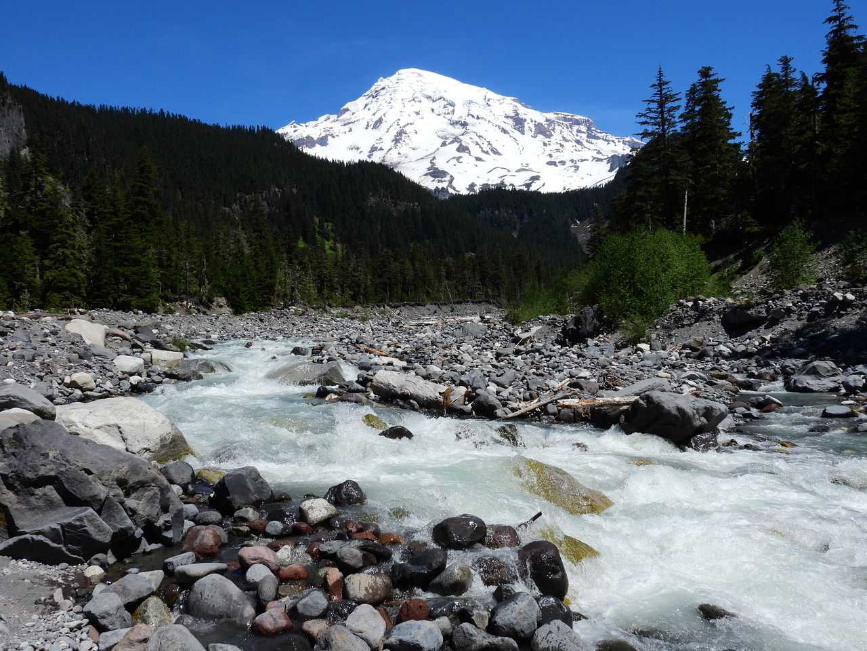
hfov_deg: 55.4
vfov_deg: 42.9
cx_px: 434
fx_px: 827
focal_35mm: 33
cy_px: 326
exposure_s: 1/2000
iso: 100
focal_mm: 5.9
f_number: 4
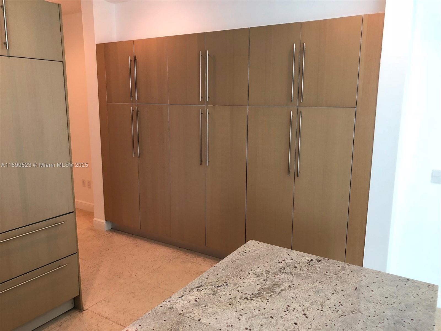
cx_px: 220
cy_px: 166
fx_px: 357
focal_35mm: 28
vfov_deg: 49.7
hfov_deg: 63.4
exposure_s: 1/15
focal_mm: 4
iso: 50
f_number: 1.8
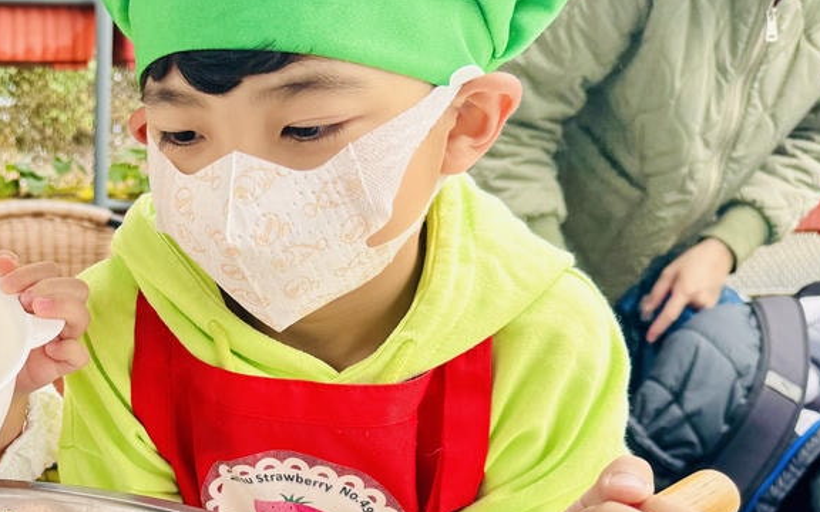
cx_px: 54
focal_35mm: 53
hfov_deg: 35.5
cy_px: 452
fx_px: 1184
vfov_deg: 23.8
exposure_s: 1/172
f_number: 1.78
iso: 100
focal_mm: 6.86
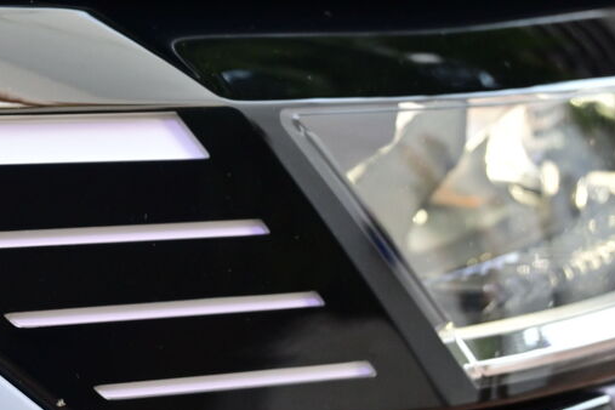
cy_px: 223
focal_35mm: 142
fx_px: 2426
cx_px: 78
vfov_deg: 9.7
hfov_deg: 14.3
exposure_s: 1/80
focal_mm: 50
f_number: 6.3
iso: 720
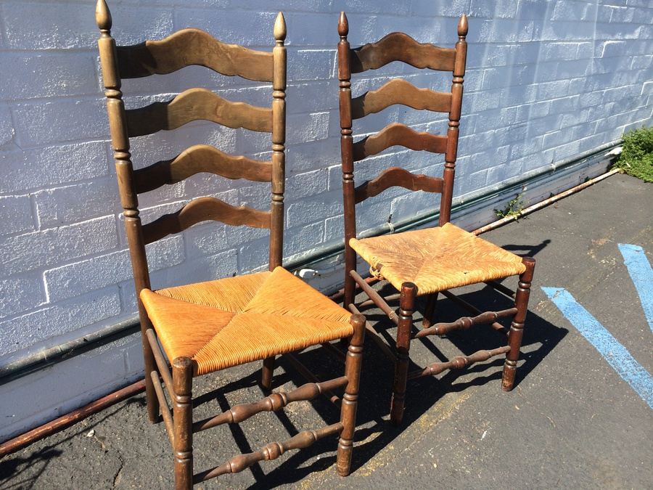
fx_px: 566
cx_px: 326
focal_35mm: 30
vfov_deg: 46.8
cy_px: 245
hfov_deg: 60.0
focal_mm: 4.12
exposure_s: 1/1208
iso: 40
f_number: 2.2
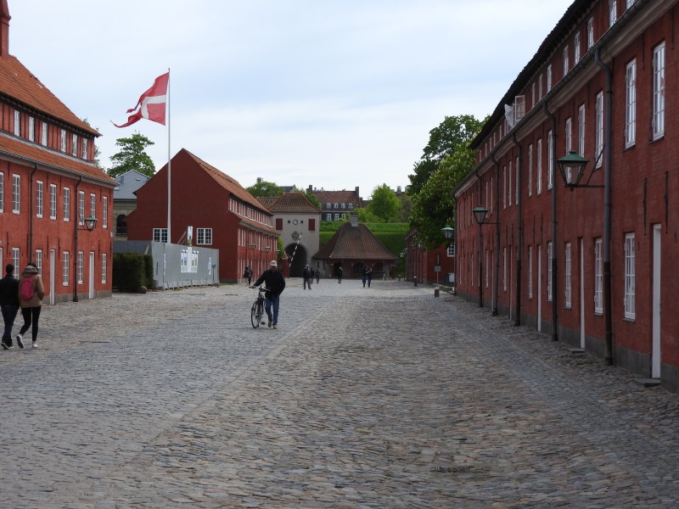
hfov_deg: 20.7
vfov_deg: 15.6
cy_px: 254
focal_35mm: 95
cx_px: 340
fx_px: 1863
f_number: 4.8
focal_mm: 17
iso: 100
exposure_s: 1/640
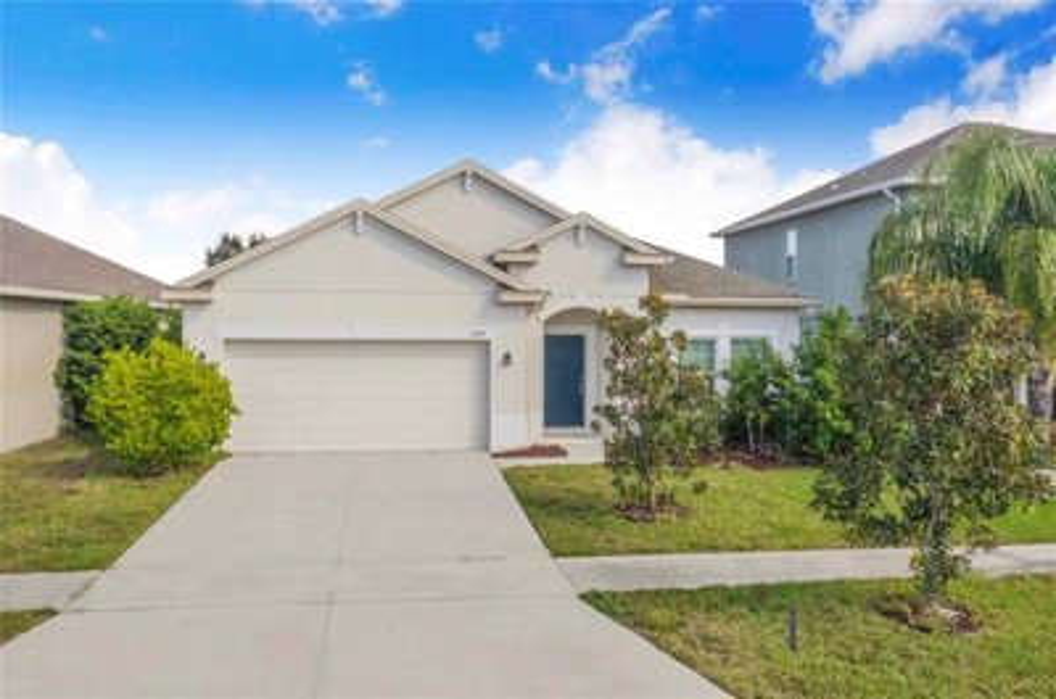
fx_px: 820
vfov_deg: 46.2
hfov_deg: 65.6
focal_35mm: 28
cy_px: 350
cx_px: 528
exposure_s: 1/1600
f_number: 11
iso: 1600
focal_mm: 10.26
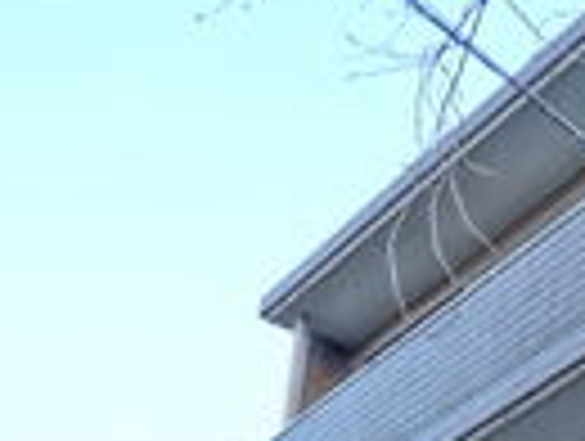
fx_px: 1795
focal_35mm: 106
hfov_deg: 17.3
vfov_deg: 13.3
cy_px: 648
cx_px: 778
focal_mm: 16
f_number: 3.5
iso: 200
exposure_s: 1/80
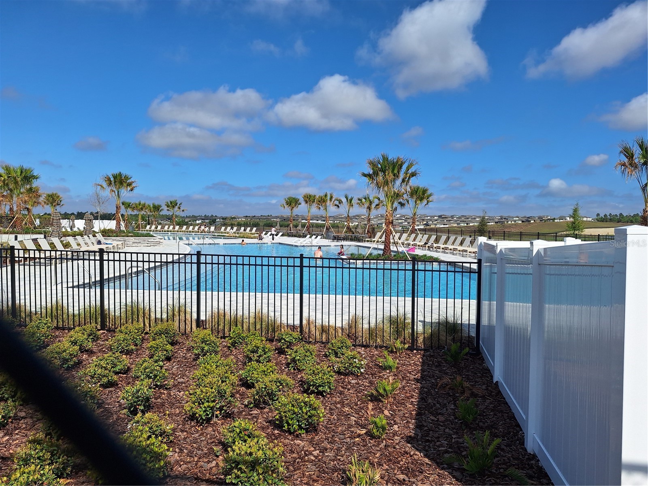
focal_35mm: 23
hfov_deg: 73.9
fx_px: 431
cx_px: 324
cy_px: 243
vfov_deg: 58.9
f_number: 1.8
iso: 40
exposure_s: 1/4651
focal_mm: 5.54
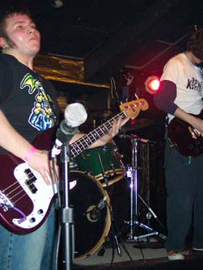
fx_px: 461
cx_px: 127
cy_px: 144
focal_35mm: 59
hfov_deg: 24.8
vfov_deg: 32.7
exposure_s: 1/30
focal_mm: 8
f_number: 2.8
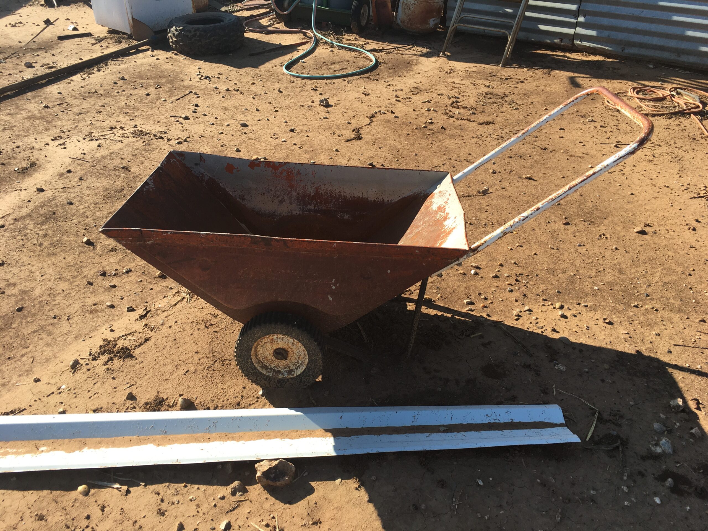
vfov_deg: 48.2
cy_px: 266
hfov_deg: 61.7
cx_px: 354
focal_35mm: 29
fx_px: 593
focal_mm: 4.15
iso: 25
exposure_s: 1/785
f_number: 2.2
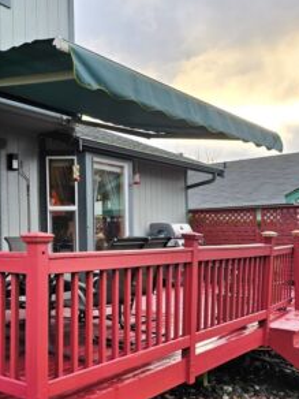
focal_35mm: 42
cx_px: 86
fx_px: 484
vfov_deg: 44.7
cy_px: 229
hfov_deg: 33.8
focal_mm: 6.3
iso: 40
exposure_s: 1/180
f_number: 1.7
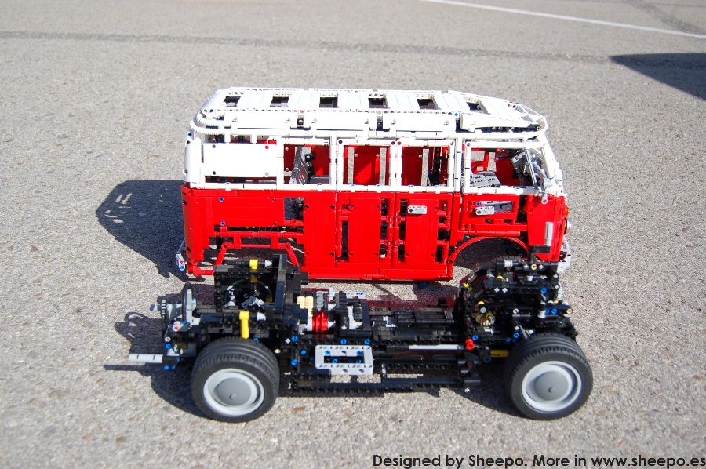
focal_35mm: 36
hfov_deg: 53.2
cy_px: 234
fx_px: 705
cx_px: 353
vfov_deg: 36.8
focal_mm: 24
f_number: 4
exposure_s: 1/1250
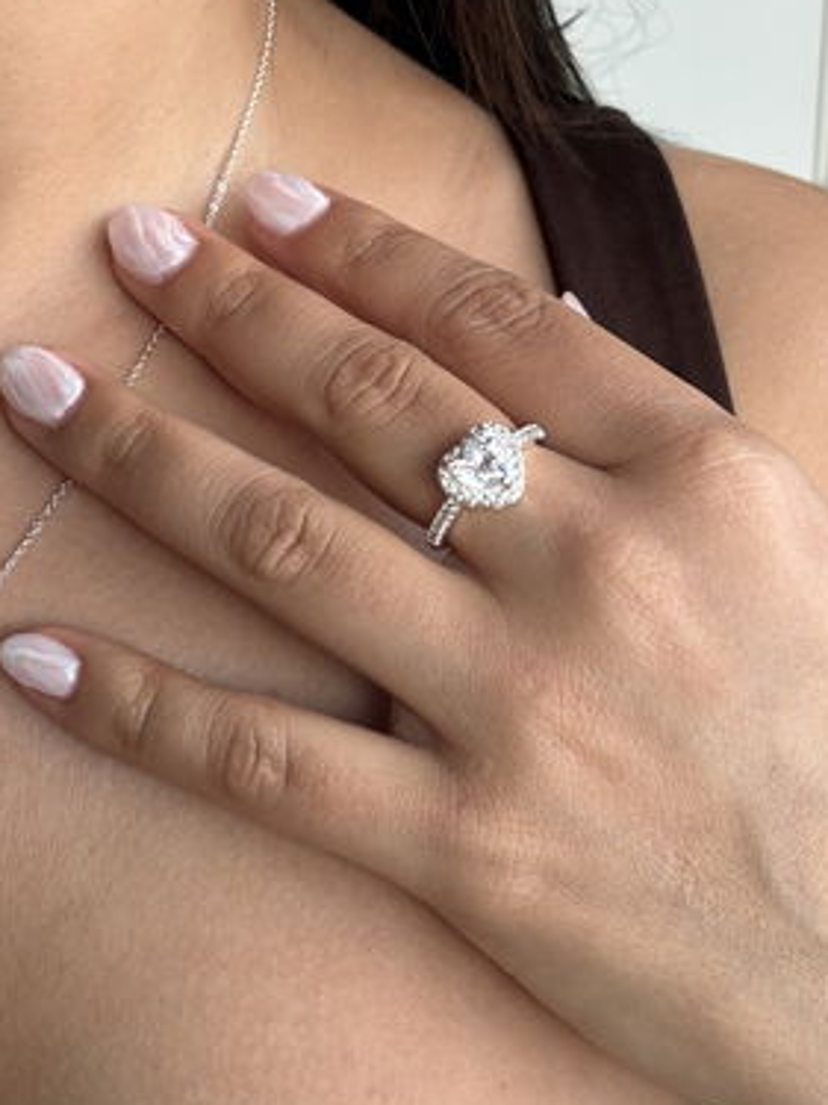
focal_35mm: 74
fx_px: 2361
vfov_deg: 26.2
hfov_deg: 19.8
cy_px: 393
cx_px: 253
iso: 50
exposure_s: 1/60
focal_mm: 5.96
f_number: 1.6
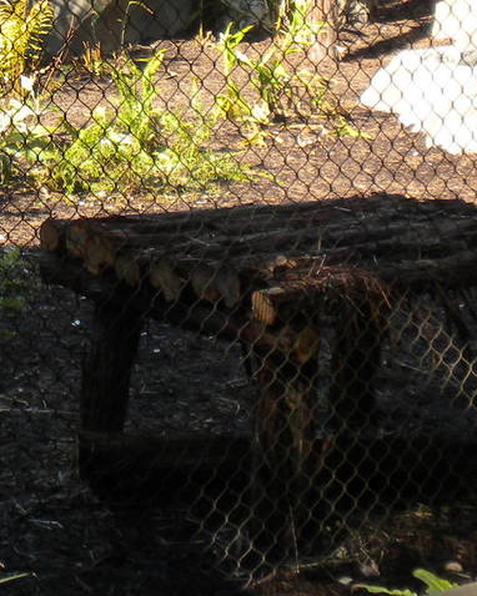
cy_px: -30
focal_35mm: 121
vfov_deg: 15.5
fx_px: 2137
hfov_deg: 12.4
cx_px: -130
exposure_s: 1/180
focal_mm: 6.6
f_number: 3.5
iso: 64
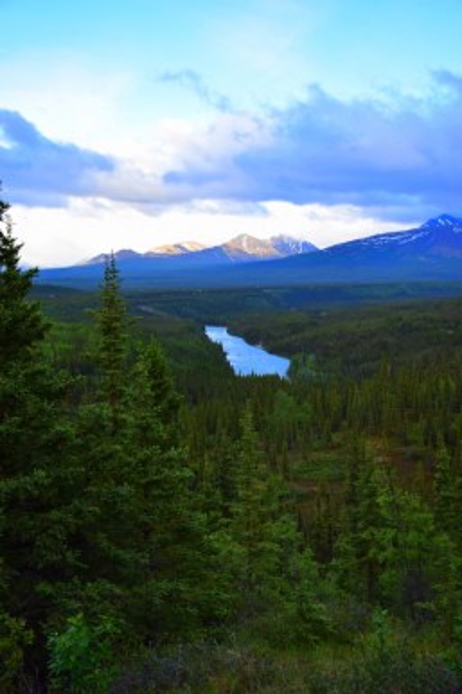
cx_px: 231
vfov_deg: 49.6
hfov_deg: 34.2
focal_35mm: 39
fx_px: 751
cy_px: 347
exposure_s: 1/160
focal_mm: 26
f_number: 6.3
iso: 100
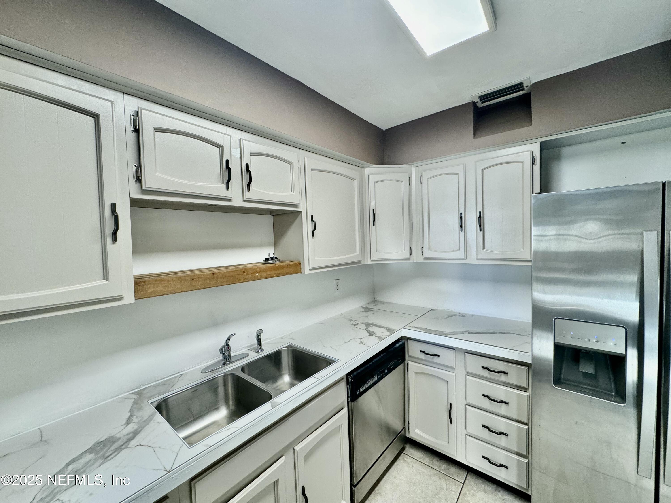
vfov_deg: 85.7
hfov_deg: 102.1
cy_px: 252
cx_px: 336
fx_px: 271
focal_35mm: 14
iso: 160
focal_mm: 2.22
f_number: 2.2
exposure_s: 1/120
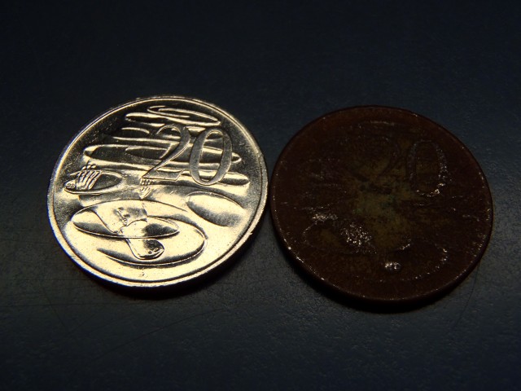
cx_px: 260
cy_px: 196
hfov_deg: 50.1
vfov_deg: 38.7
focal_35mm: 37
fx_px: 557
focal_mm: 6.64
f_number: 4.7
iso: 80
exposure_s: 1/320
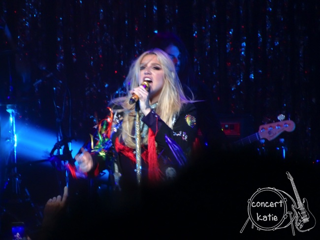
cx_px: 160
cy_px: 120
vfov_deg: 2.8
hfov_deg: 3.8
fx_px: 4883
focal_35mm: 528
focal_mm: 90.16
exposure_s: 1/50
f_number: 6.3
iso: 1000
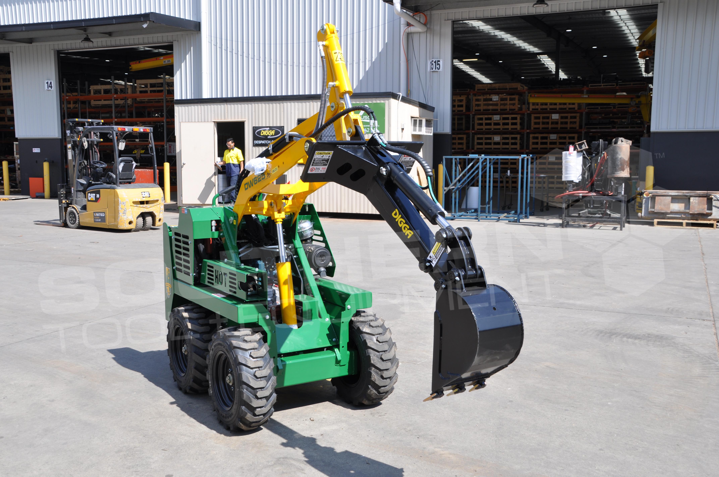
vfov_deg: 35.4
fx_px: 748
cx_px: 360
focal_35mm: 38
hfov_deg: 51.3
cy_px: 238
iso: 200
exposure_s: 1/320
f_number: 9
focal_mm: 25
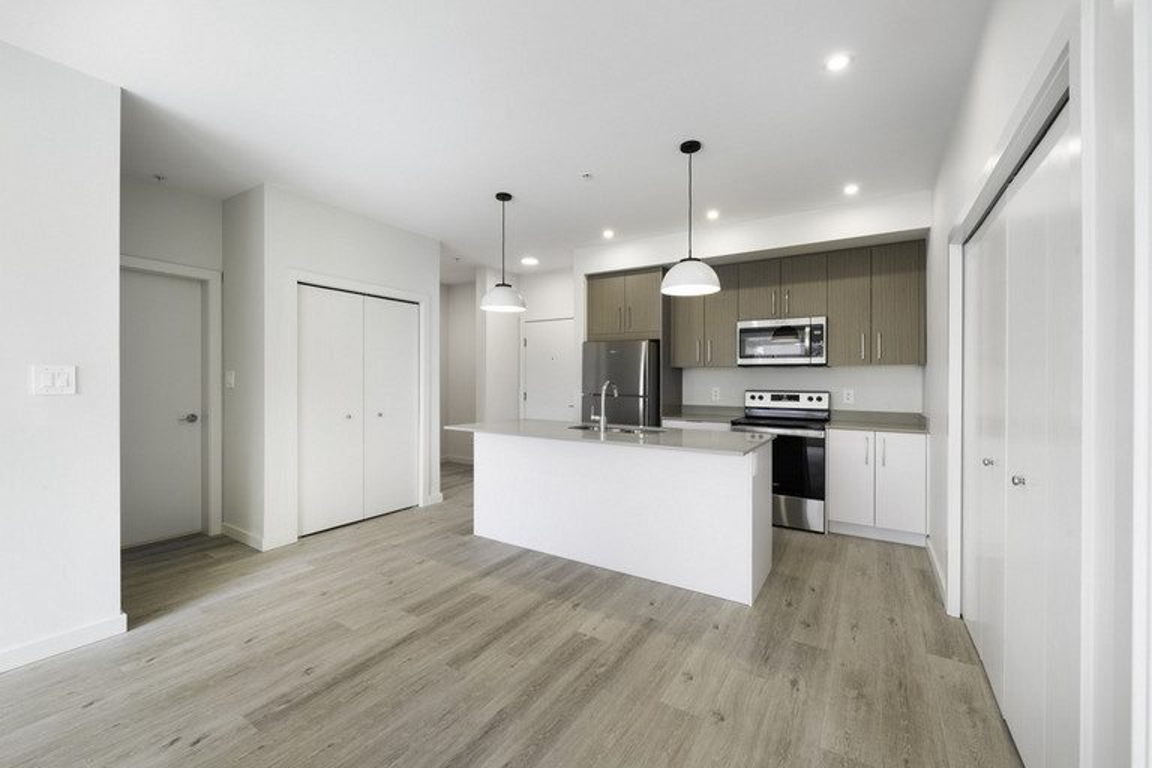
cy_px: 384
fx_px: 480
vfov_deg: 77.3
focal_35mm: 15
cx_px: 576
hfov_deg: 100.4
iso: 100
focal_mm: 15
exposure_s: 1/3
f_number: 11
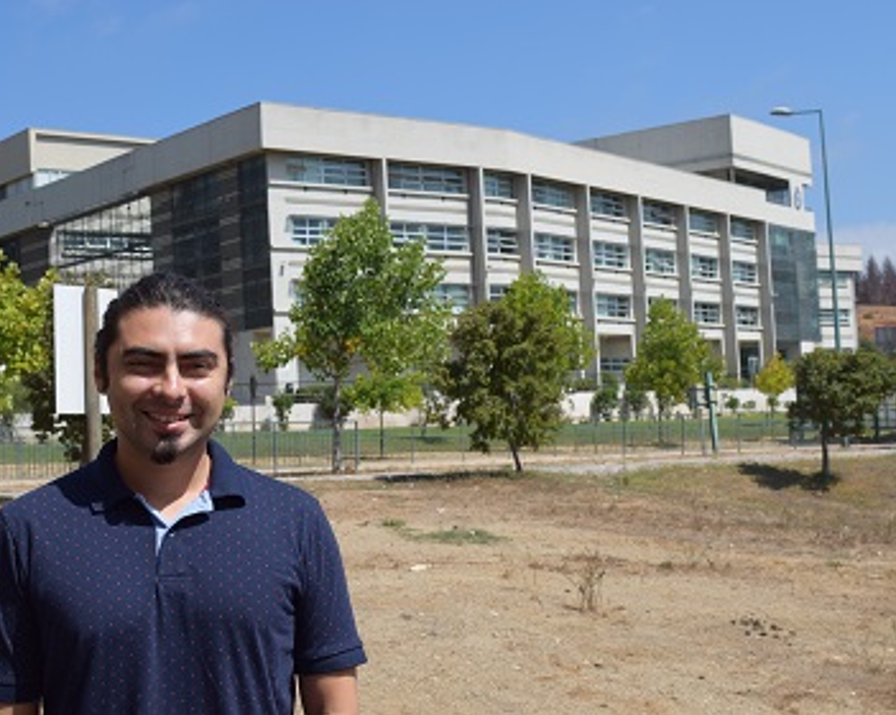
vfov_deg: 26.2
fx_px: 1536
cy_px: 356
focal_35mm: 58
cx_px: 428
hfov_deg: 32.5
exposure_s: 1/400
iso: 200
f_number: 10
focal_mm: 34
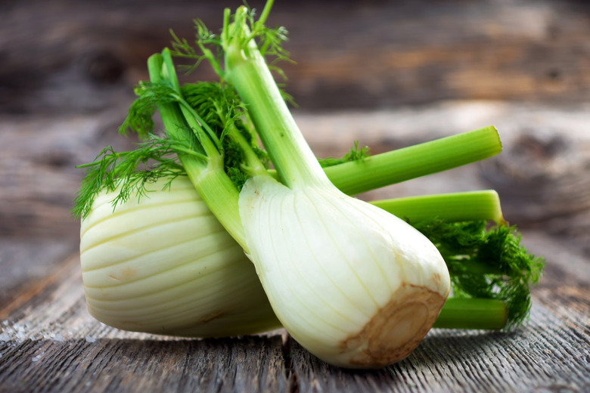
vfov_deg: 16.6
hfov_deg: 24.6
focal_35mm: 82
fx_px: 1352
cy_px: 196
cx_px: 295
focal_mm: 55
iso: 100
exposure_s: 1/200
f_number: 4.5
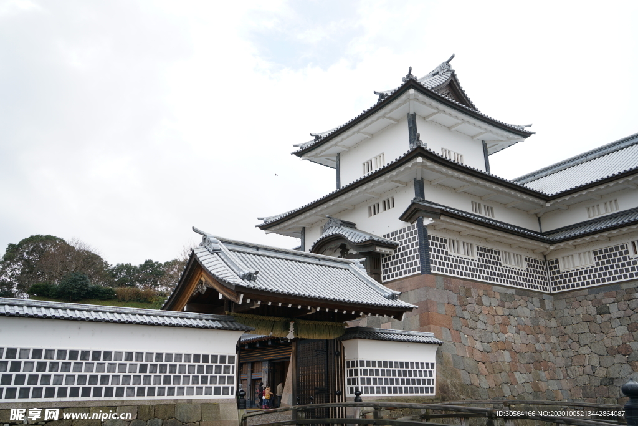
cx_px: 319
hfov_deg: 61.9
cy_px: 213
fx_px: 532
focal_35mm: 30
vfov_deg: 43.6
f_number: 5.6
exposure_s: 1/160
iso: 100
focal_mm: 30
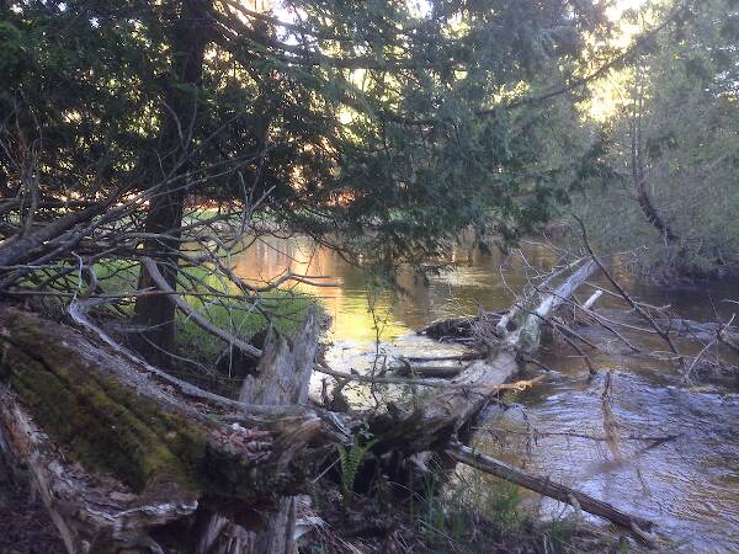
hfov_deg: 55.4
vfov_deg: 42.9
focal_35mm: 33
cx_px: 370
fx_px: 705
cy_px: 277
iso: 50
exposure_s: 1/40
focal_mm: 4.12
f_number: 2.4
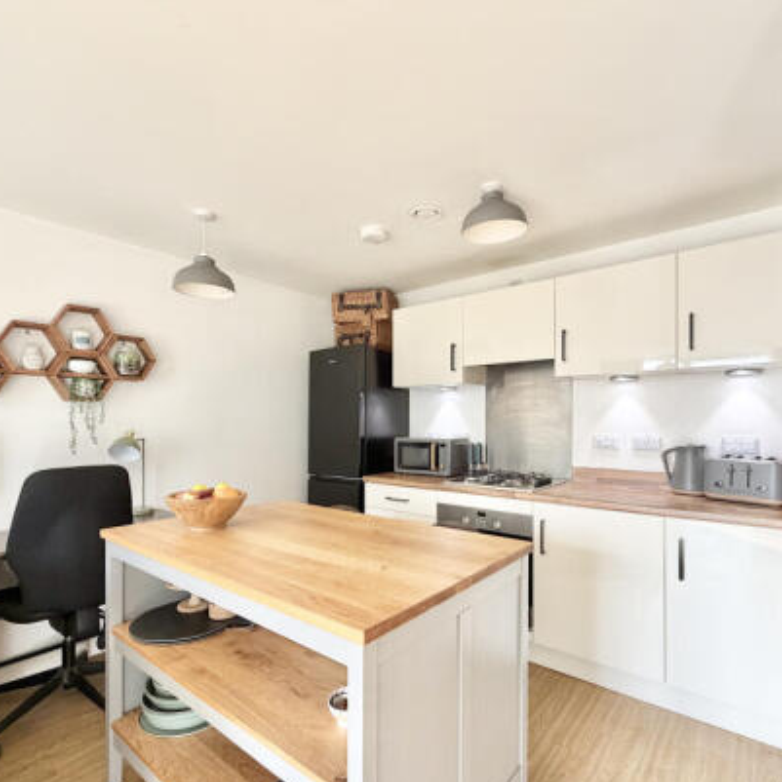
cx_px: 416
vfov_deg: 80.6
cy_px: 422
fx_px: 460
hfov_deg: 80.6
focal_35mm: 18
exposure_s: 1/121
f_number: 2.2
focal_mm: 2.22
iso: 200
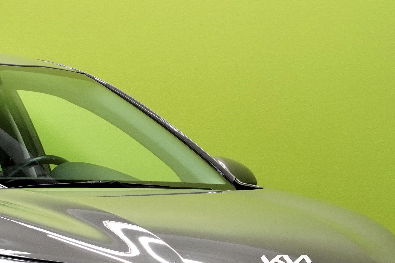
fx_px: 2304
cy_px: 256
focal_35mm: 210
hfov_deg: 9.7
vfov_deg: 6.5
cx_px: -7
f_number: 9
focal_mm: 40
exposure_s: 1/13
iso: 320
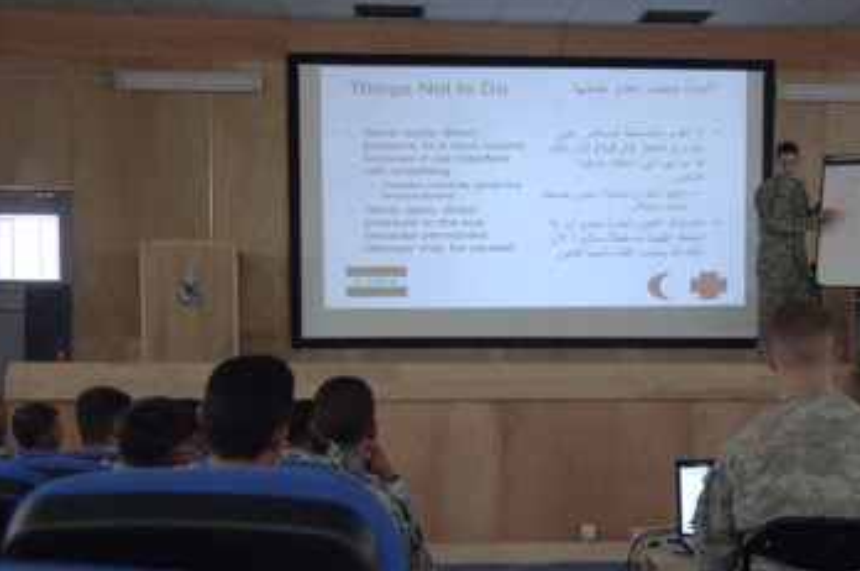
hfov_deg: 35.6
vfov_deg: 24.0
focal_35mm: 56
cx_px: 514
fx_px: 1336
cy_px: 391
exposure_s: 1/30
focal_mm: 26
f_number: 3.8
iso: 800
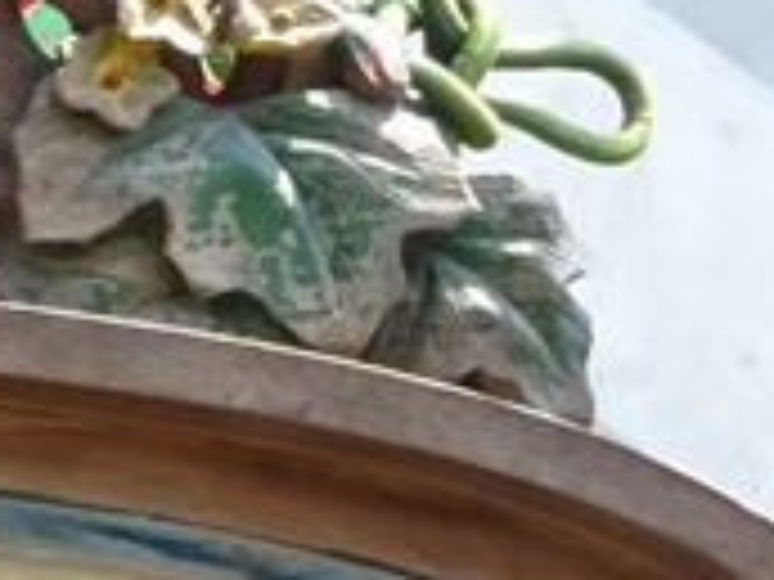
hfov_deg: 2.3
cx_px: -639
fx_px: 19050
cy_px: 526
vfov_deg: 1.7
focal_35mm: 852
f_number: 5.6
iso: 250
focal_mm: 31.31
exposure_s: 1/200
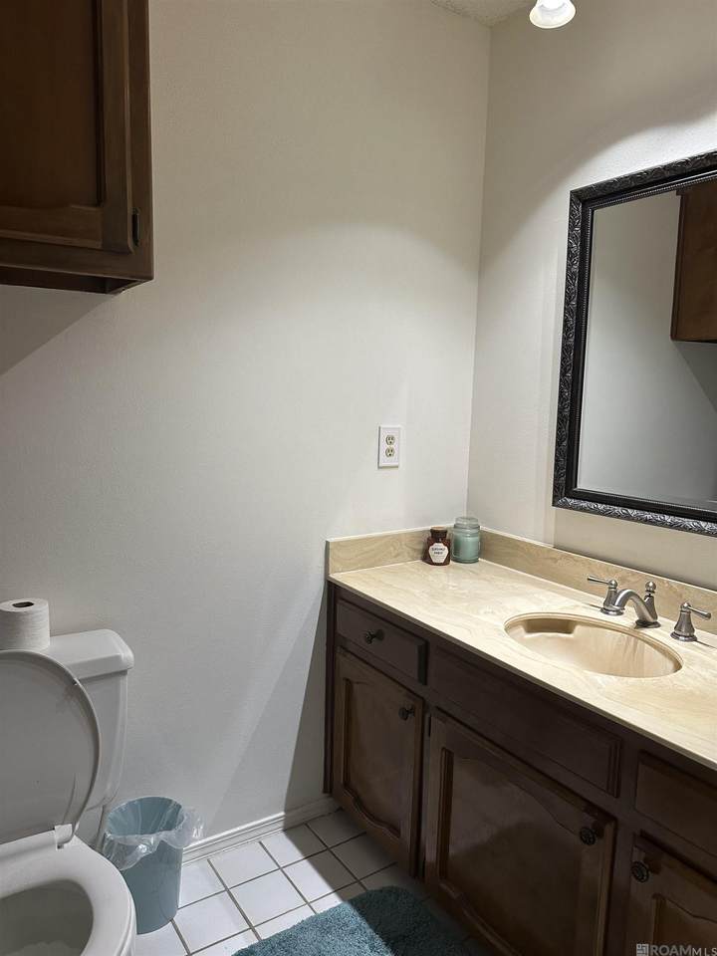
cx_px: 358
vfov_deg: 71.6
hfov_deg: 56.8
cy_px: 478
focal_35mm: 24
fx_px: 663
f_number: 1.78
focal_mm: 6.86
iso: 160
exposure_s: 1/120
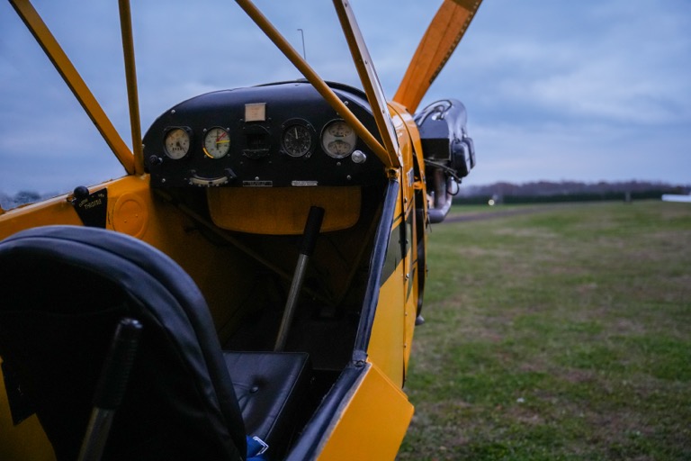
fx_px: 645
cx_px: 346
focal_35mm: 34
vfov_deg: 39.3
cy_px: 230
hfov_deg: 56.4
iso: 5000
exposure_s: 1/125
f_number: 2.8
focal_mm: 33.6
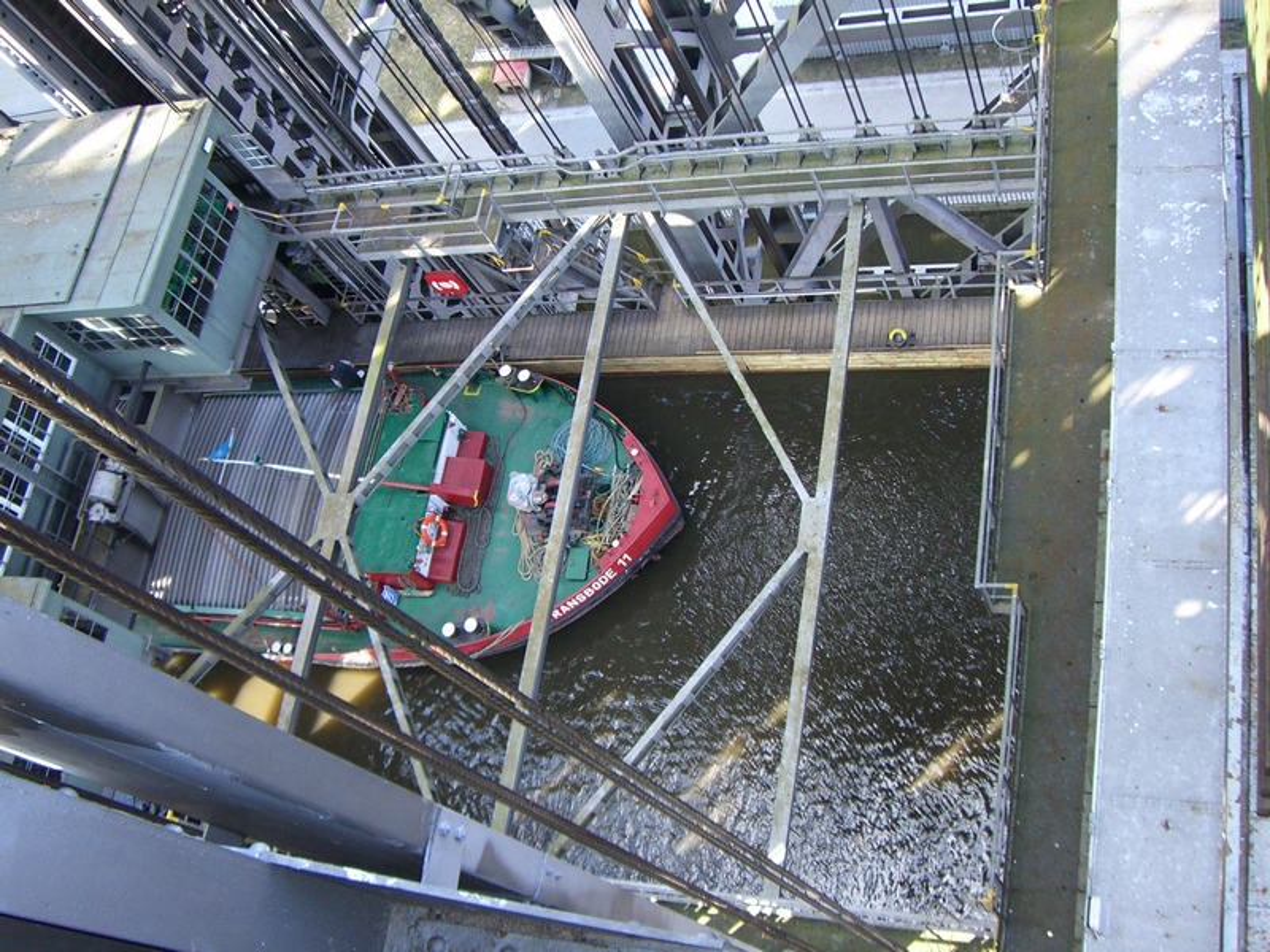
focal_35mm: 38
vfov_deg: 37.7
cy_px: 476
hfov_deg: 49.0
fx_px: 1394
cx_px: 635
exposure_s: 1/100
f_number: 2.7
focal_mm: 6.2
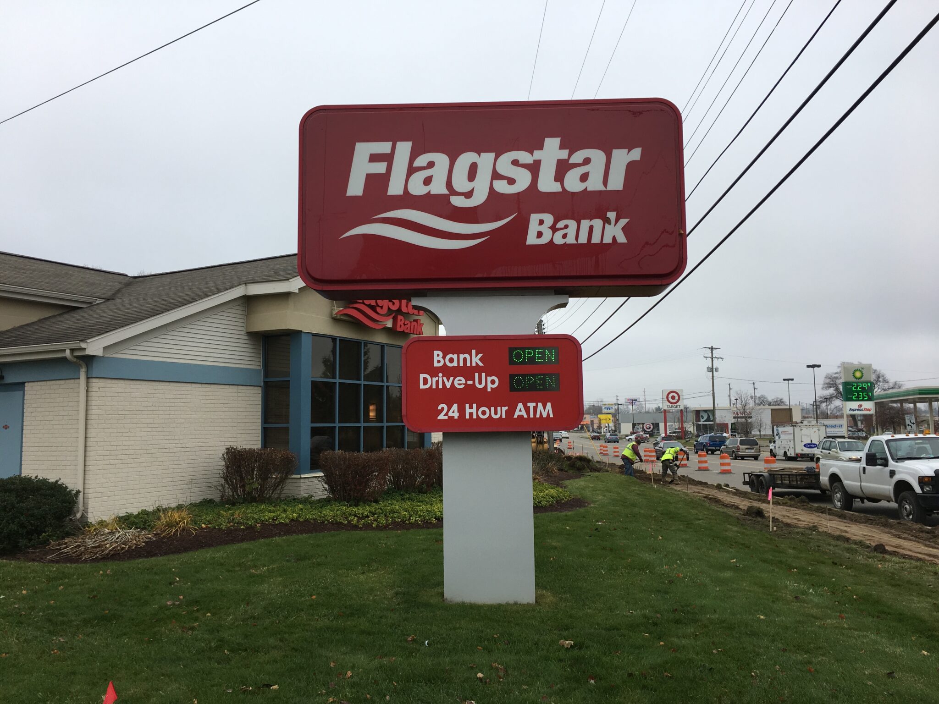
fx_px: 787
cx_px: 470
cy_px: 352
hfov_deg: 61.7
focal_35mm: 29
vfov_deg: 48.2
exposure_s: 1/349
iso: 25
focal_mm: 4.15
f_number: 2.2
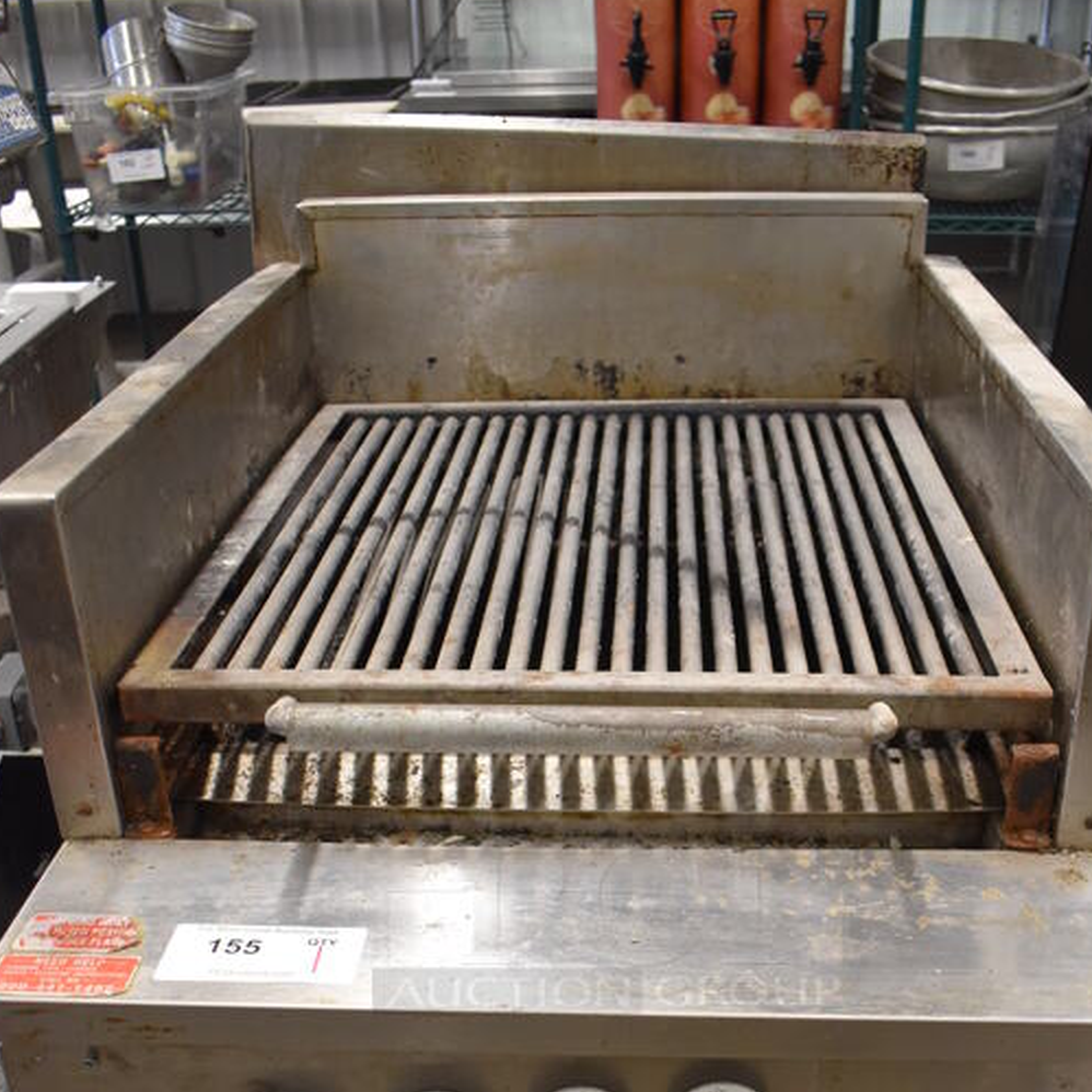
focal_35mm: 42
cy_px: 901
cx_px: 617
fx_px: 1499
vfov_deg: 38.3
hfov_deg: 40.0
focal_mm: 18
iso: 1400
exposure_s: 1/125
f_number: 3.5
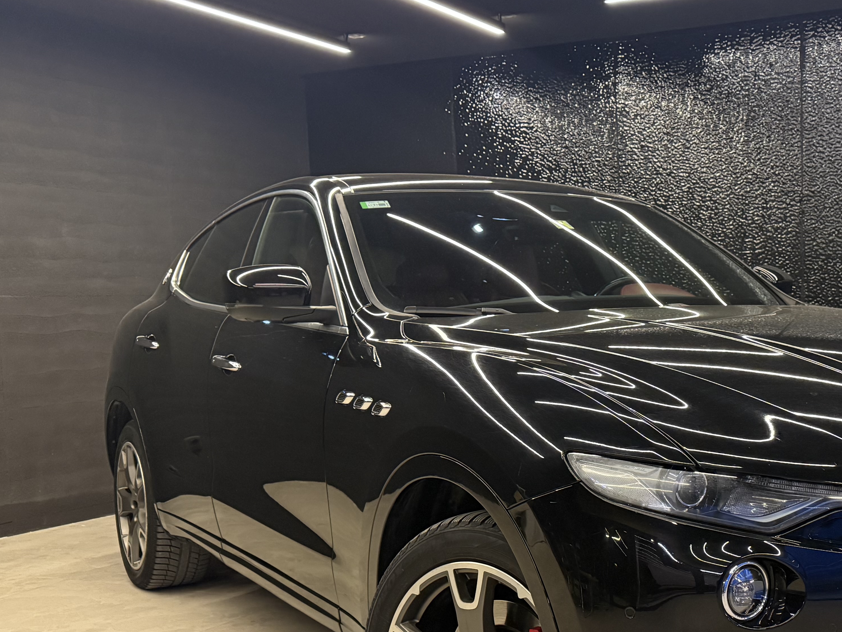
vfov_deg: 31.4
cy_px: 394
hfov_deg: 39.8
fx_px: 1119
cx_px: 656
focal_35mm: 46
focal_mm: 6.76
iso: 500
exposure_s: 1/50
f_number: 1.78
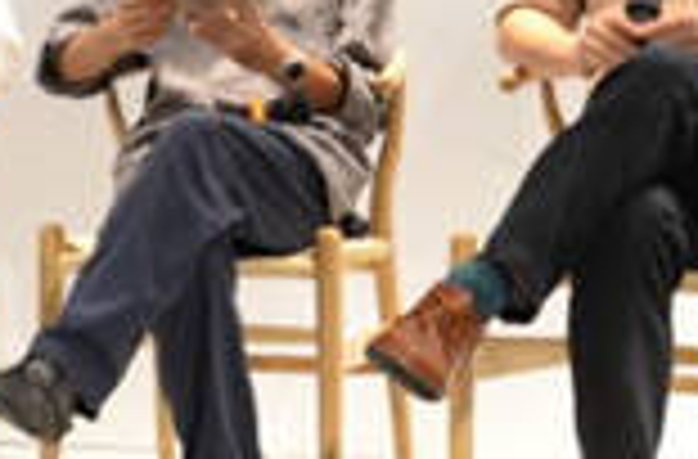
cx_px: 77
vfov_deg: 11.6
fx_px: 2259
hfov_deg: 17.3
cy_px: 88
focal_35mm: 117
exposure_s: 1/20
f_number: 3.5
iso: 400
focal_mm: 18
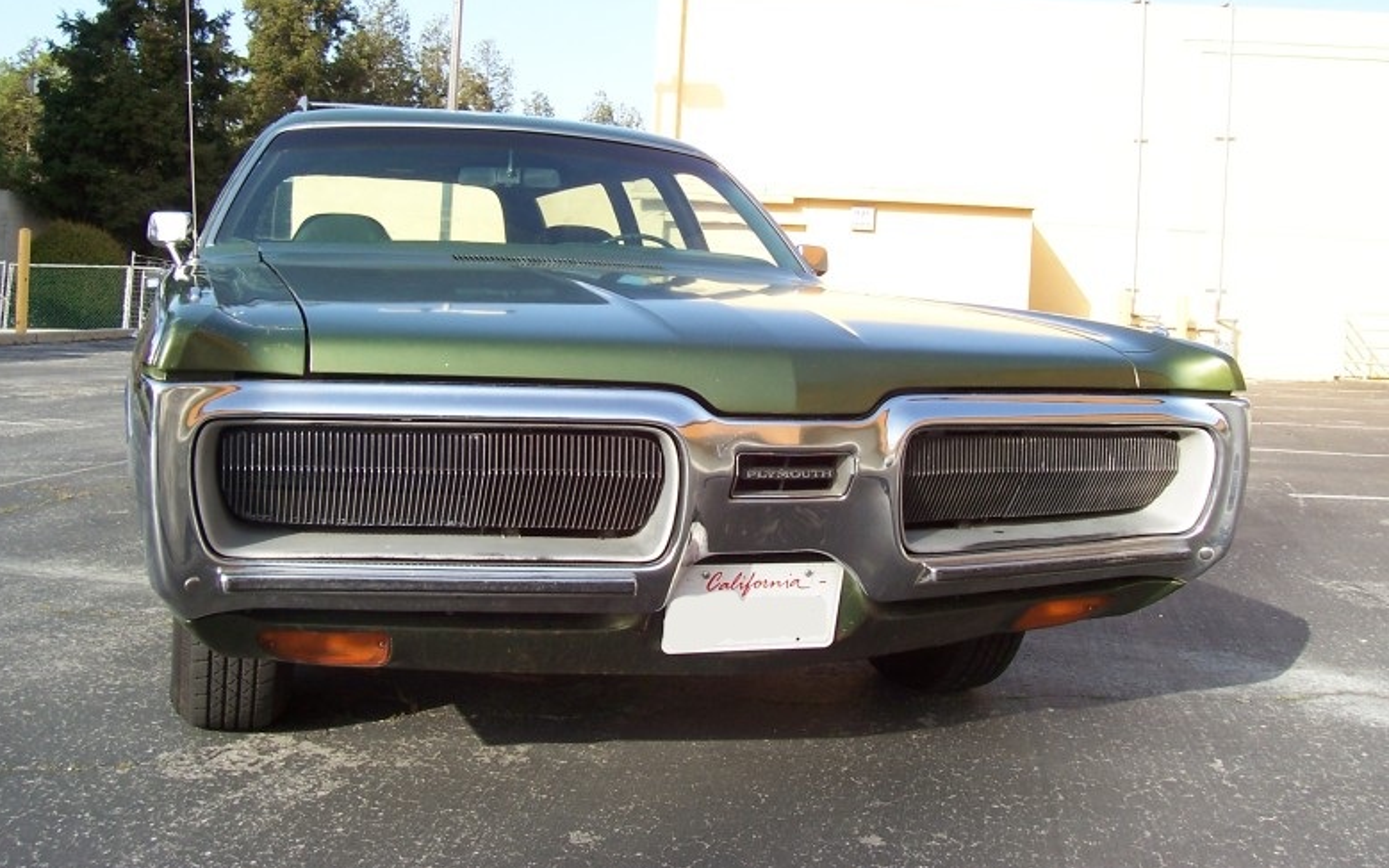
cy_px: 346
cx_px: 706
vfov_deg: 34.3
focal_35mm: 37
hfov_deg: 52.7
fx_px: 1401
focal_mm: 5.6
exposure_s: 1/180
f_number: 5.6
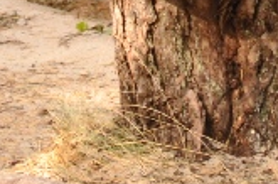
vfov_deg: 1.2
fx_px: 8845
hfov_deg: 1.8
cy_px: -311
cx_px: 270
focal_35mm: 1149
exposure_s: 1/60
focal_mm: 105
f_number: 8
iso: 400
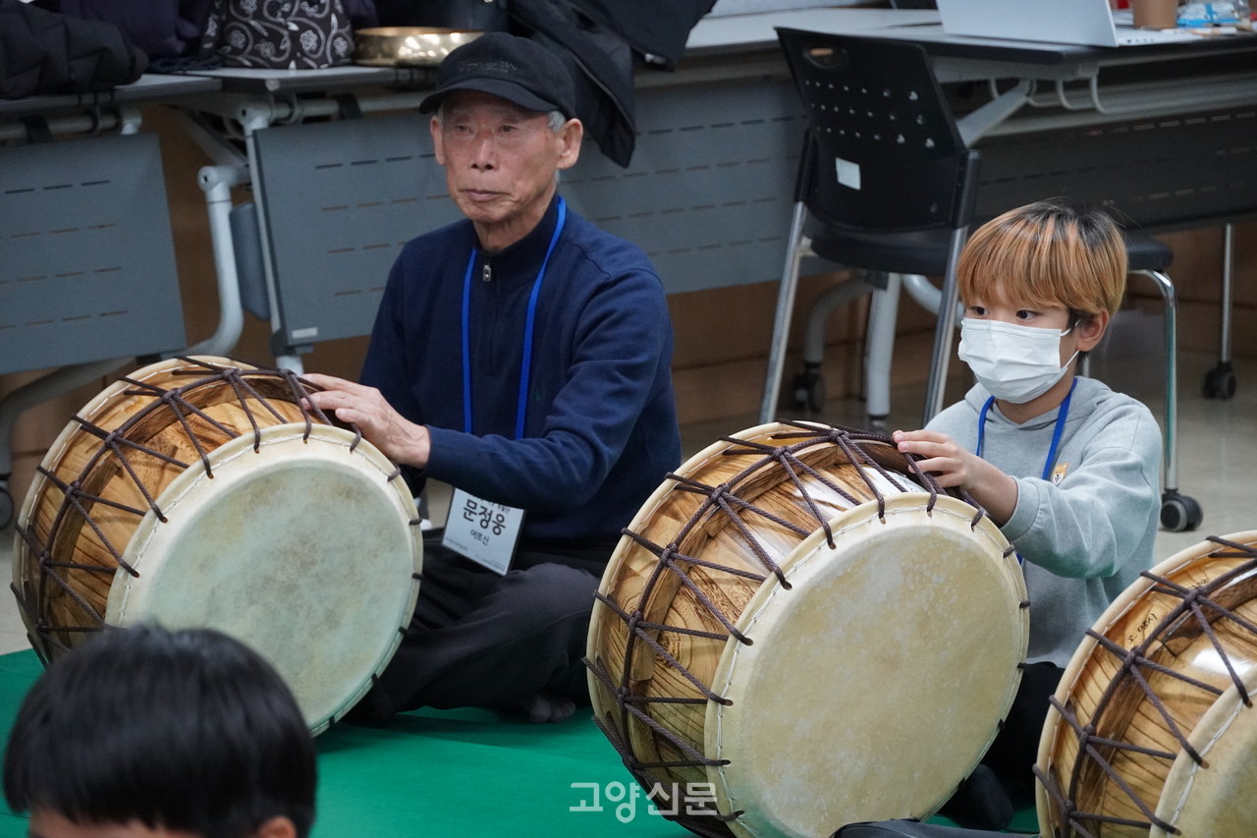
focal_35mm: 152
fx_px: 5289
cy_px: 419
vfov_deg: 9.1
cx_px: 628
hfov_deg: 13.6
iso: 4000
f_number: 6.3
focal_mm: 101
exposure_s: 1/160
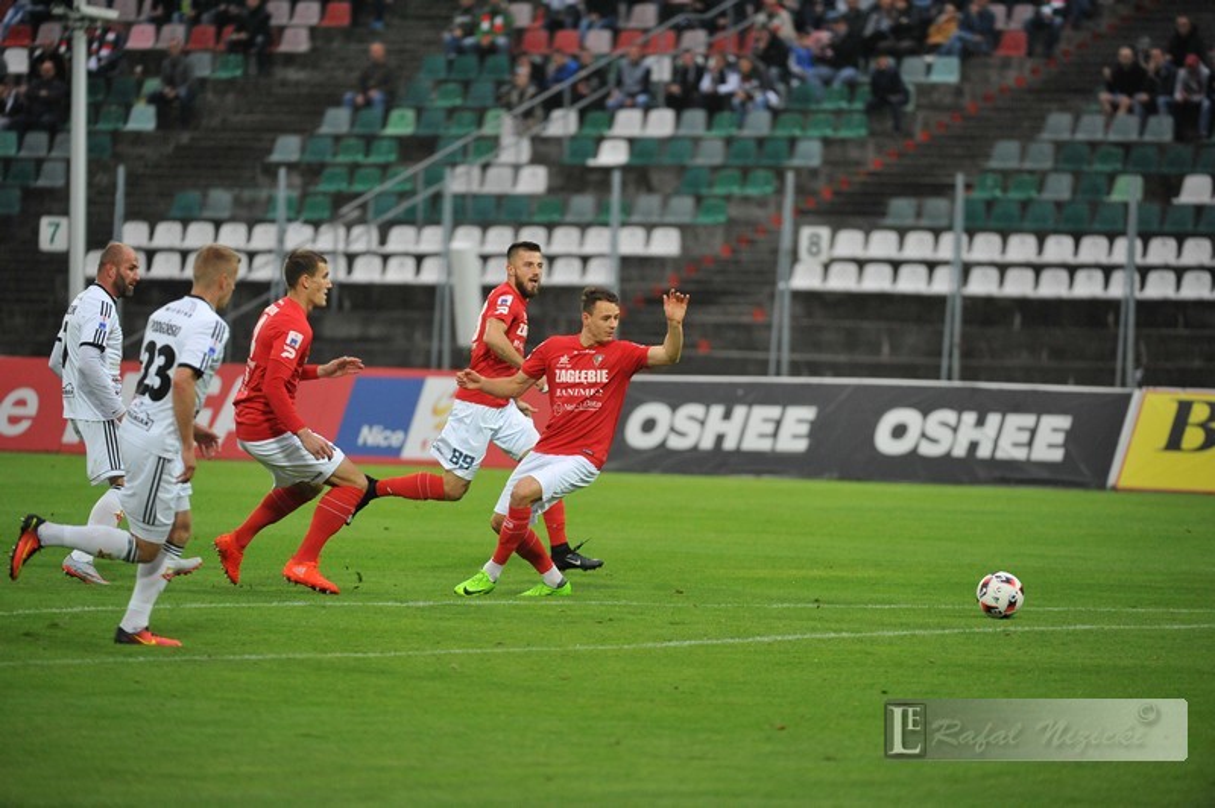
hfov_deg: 7.1
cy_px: 404
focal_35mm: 290
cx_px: 608
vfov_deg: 4.7
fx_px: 9779
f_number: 4
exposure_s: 1/1600
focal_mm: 290
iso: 3200
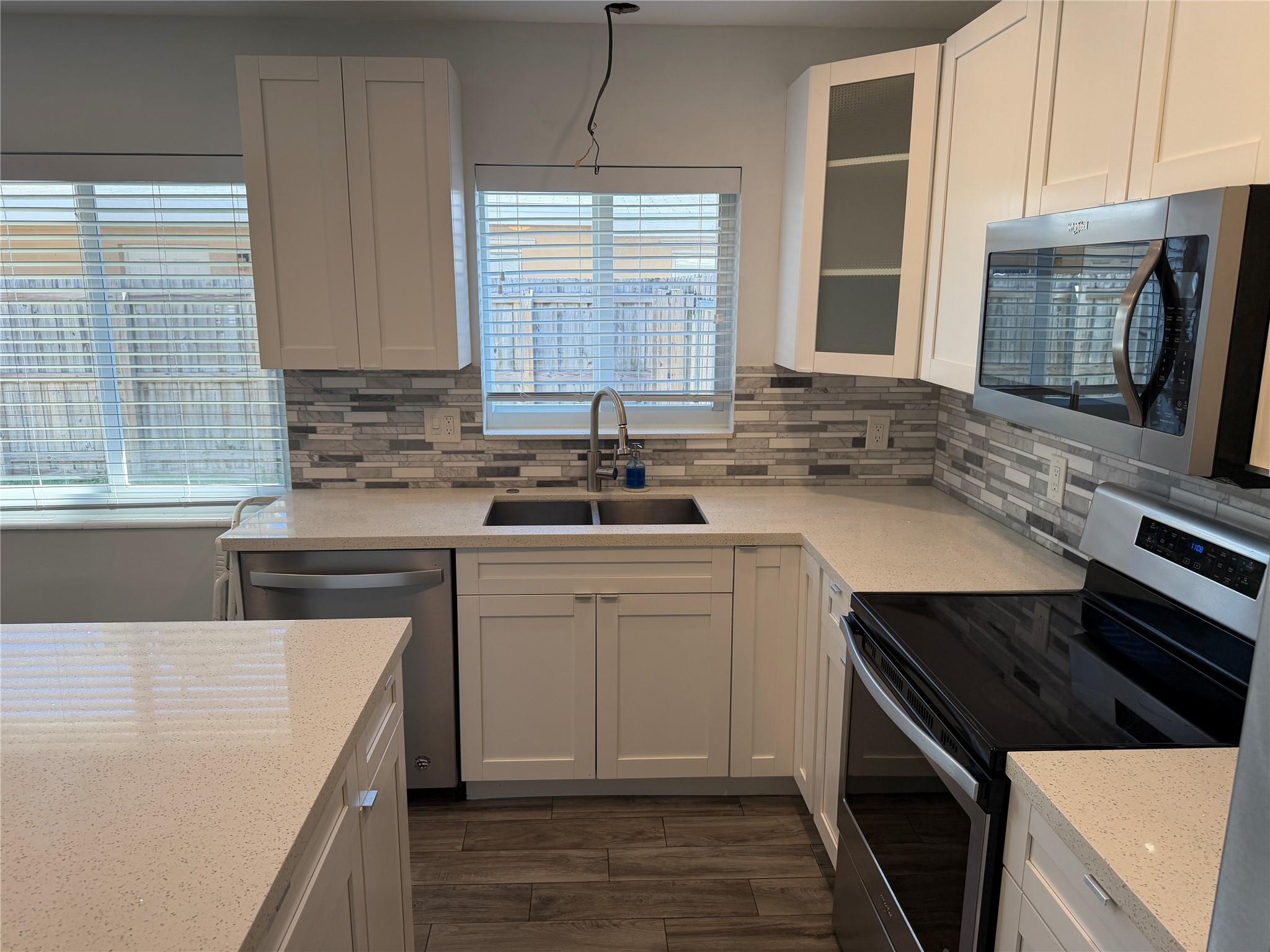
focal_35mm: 24
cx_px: 635
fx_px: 881
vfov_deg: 56.8
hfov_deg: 71.6
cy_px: 476
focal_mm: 6.76
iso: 125
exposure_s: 1/194
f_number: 1.78
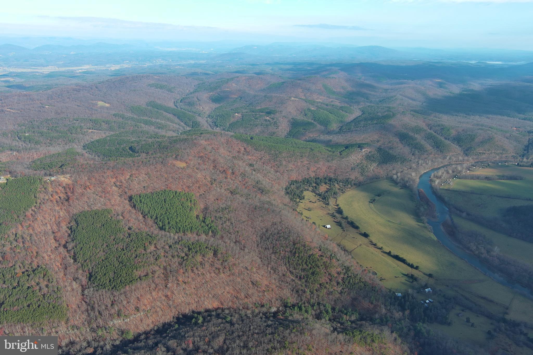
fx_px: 429
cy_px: 178
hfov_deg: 63.7
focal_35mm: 29
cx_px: 266
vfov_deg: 45.0
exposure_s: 1/698
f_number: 2.8
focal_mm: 10.57
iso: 100
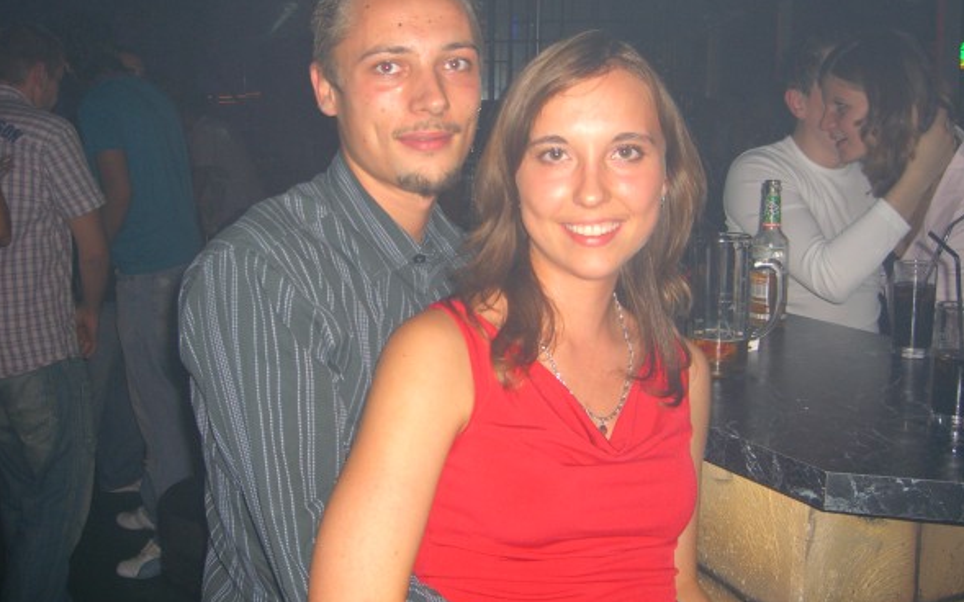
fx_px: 1077
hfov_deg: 48.2
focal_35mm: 41
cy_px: 250
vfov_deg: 31.2
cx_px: 475
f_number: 2.8
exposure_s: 1/60
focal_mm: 7.9
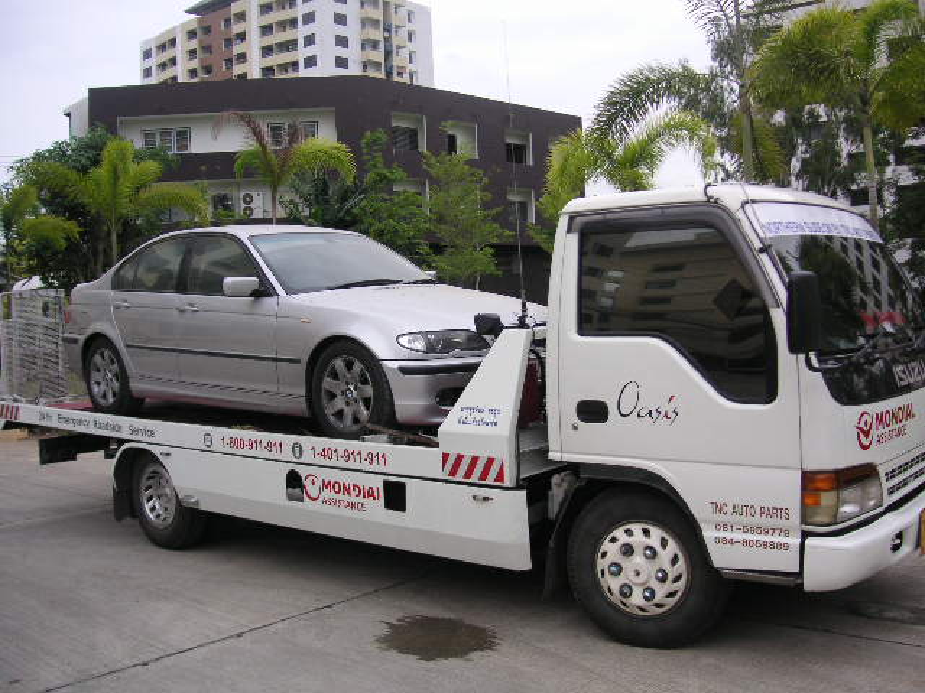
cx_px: 462
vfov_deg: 38.7
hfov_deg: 50.1
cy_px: 346
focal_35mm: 37
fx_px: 989
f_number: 2.8
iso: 50
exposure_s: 1/750
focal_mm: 6.1
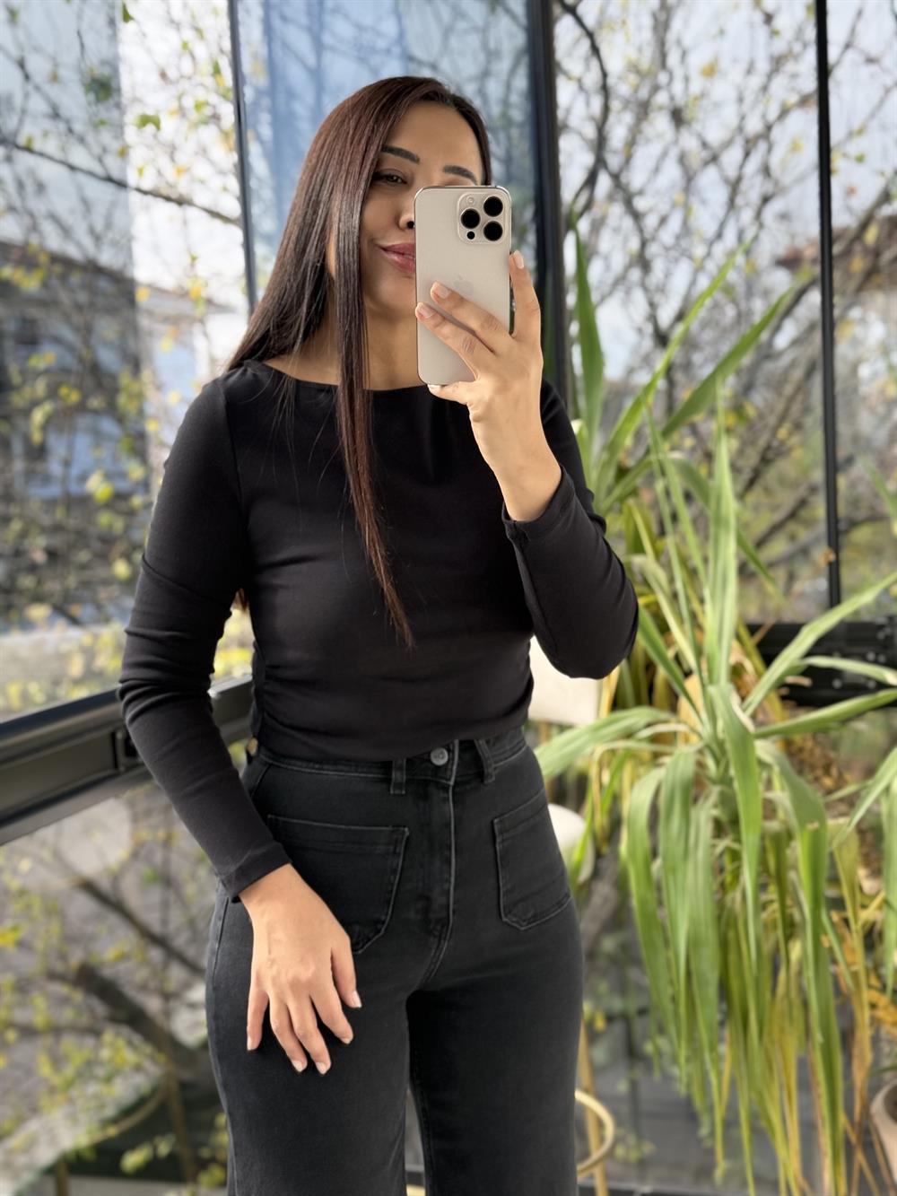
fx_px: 1658
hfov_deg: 30.3
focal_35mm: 48
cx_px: 448
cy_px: 598
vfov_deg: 39.7
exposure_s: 1/509
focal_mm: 6.76
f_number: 1.78
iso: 100
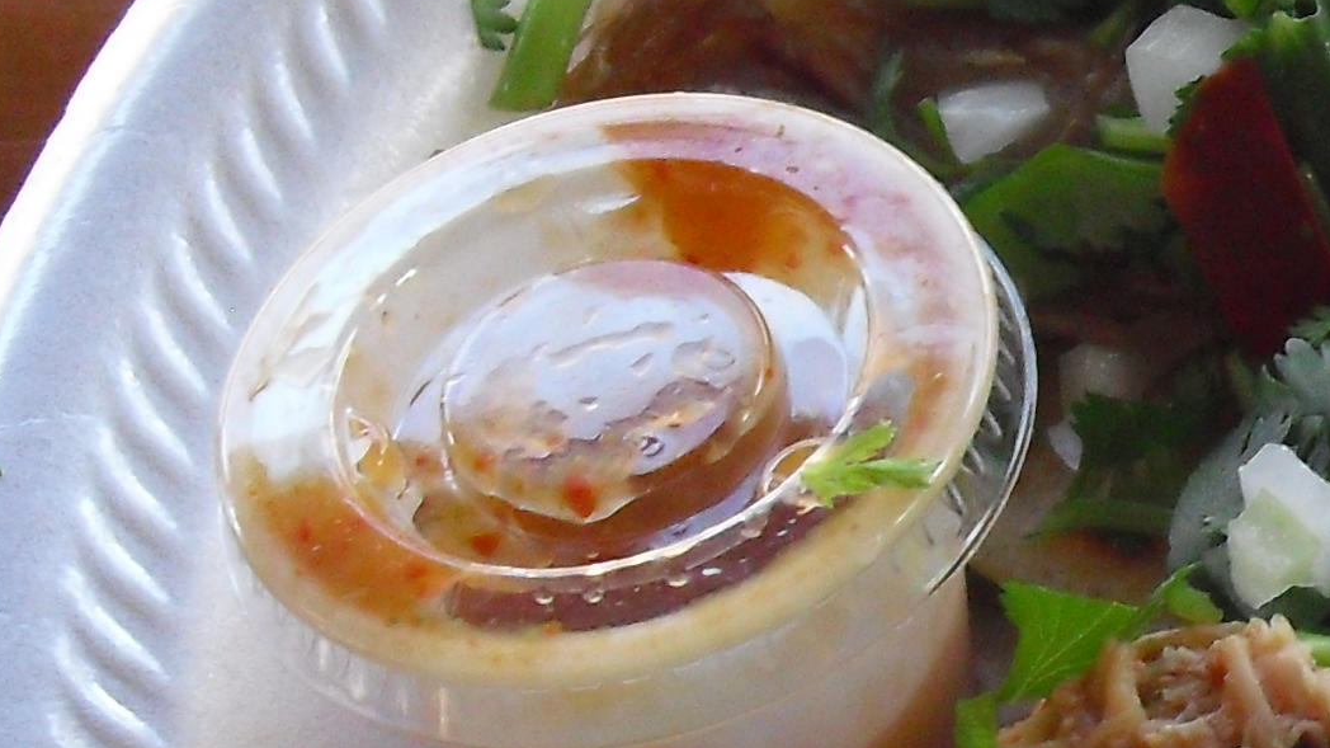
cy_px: 679
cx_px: 1577
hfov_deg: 17.8
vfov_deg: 10.5
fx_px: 4055
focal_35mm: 115
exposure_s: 1/100
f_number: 3.1
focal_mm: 6.3
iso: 400
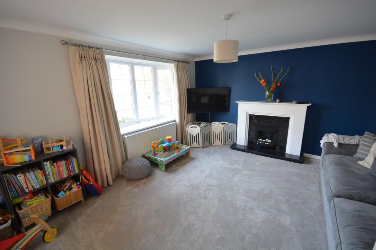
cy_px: 125
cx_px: 188
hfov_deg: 100.4
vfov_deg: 77.3
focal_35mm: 15
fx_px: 157
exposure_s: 1/20
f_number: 8
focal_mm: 10
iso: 400
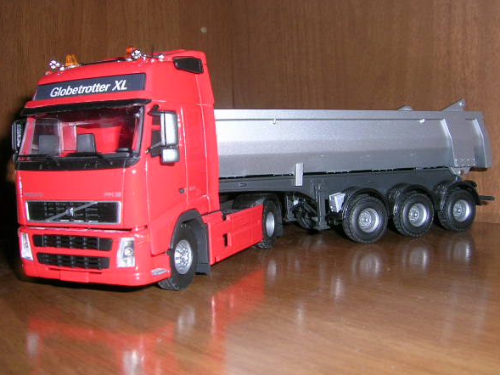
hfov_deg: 49.0
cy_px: 176
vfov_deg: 37.7
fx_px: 549
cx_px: 248
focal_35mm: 38
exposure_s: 1/60.1
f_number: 4.8
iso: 50
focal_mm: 5.4
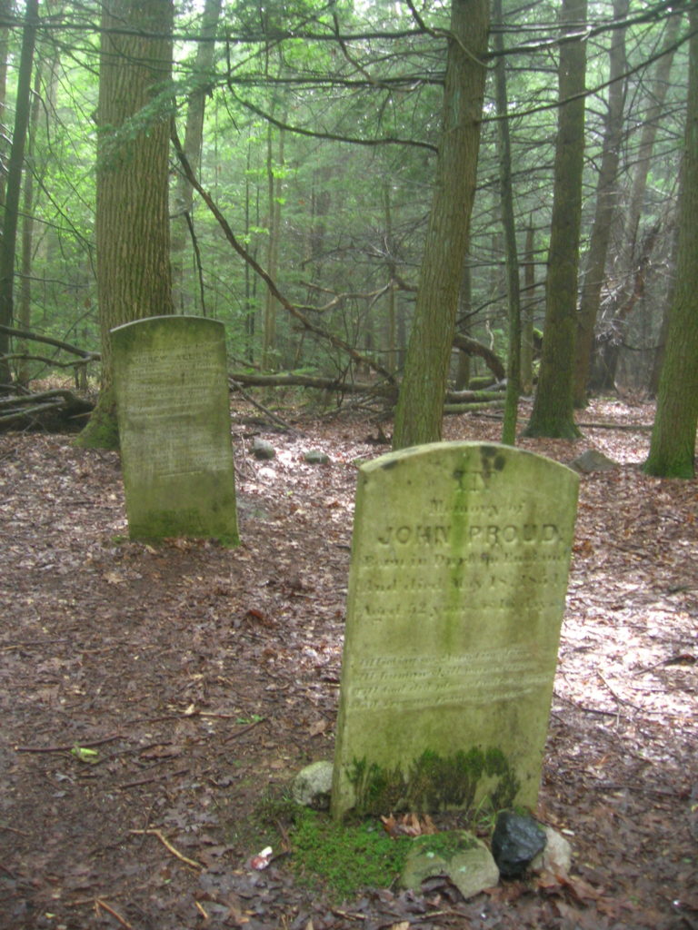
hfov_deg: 41.8
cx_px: 349
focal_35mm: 34
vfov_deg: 54.0
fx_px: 914
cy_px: 465
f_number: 2.9
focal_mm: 5.7
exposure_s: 1/14
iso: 100
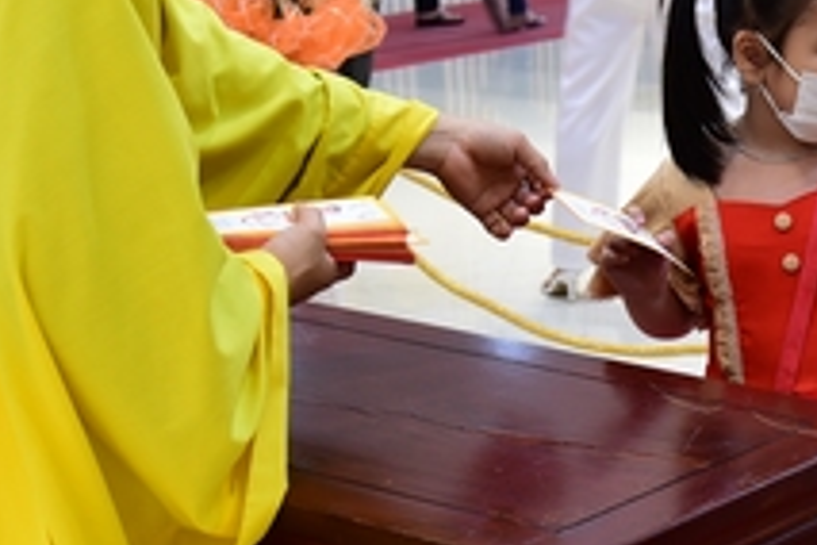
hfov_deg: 18.9
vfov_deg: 13.2
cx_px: 886
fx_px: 2360
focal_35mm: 104
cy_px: 249
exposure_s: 1/40
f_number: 5
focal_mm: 34
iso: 1000
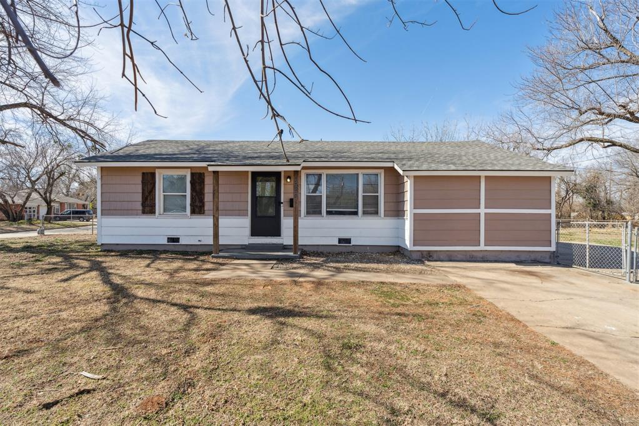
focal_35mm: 16
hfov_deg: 96.7
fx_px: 284
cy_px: 213
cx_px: 320
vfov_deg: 73.7
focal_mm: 16
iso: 200
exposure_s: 1/800
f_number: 8
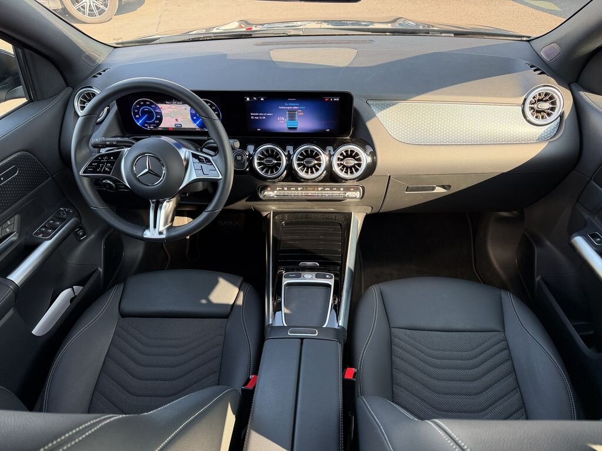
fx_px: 417
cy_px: 226
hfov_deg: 71.6
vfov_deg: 56.8
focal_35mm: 24
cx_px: 301
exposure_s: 1/127
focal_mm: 6.76
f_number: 1.78
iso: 160
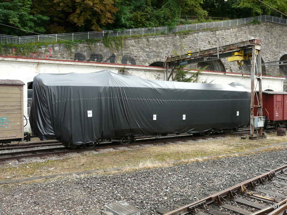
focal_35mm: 33
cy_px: 108
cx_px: 144
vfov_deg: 42.9
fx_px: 274
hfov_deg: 55.4
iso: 125
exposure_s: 1/160
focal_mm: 5.4
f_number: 3.2
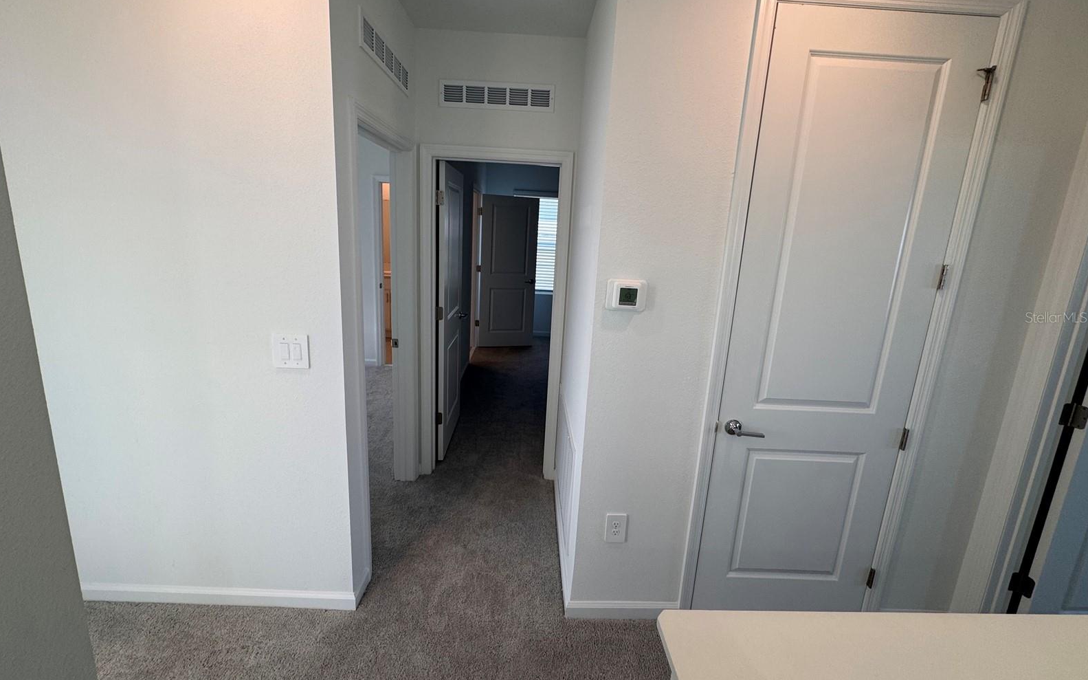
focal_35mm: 15
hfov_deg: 101.5
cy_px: 317
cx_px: 540
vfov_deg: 74.7
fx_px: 445
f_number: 2.2
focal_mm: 2.22
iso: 80
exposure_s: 1/120
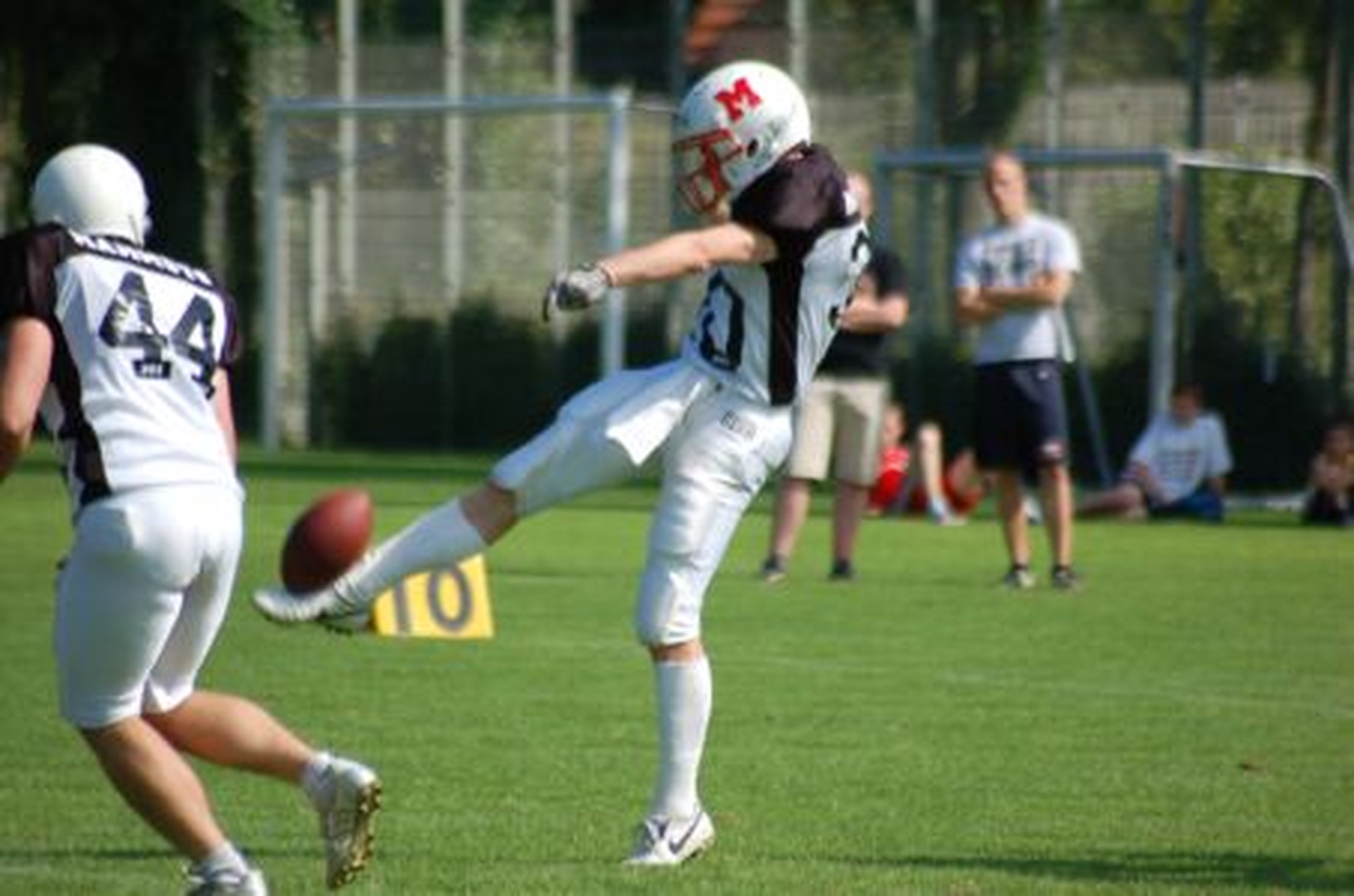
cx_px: 677
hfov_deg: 5.1
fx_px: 15200
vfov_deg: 3.4
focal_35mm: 405
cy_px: 448
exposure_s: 1/1000
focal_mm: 270
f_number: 5.6
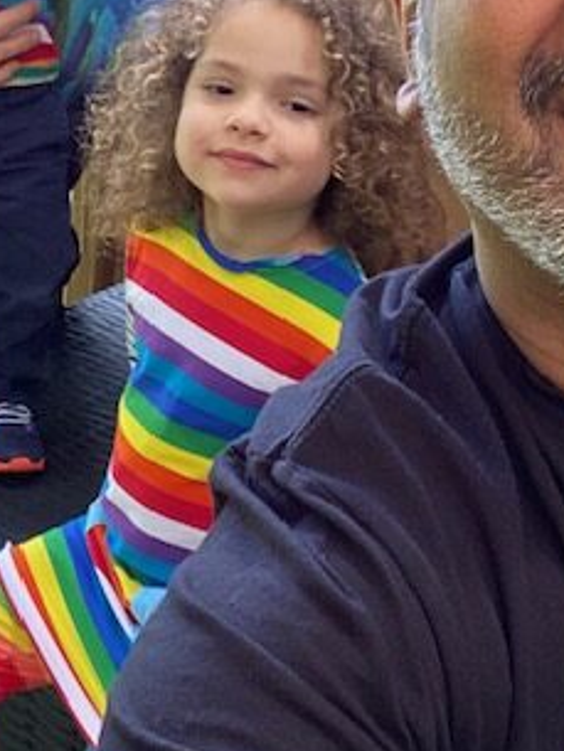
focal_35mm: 63
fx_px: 1368
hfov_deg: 23.2
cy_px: 150
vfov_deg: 30.0
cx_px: 204
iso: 125
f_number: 2.2
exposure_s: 1/60
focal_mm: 2.71
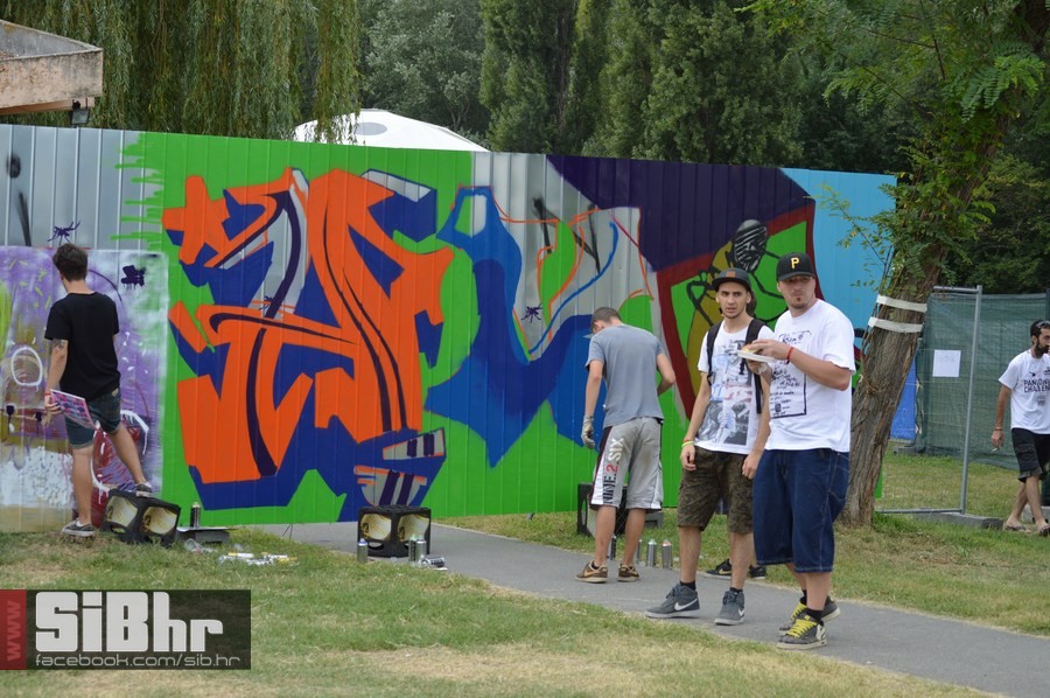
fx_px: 2404
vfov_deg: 16.5
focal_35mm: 82
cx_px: 525
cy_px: 349
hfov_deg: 24.6
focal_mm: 55
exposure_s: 1/1000
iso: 400
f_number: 5.6
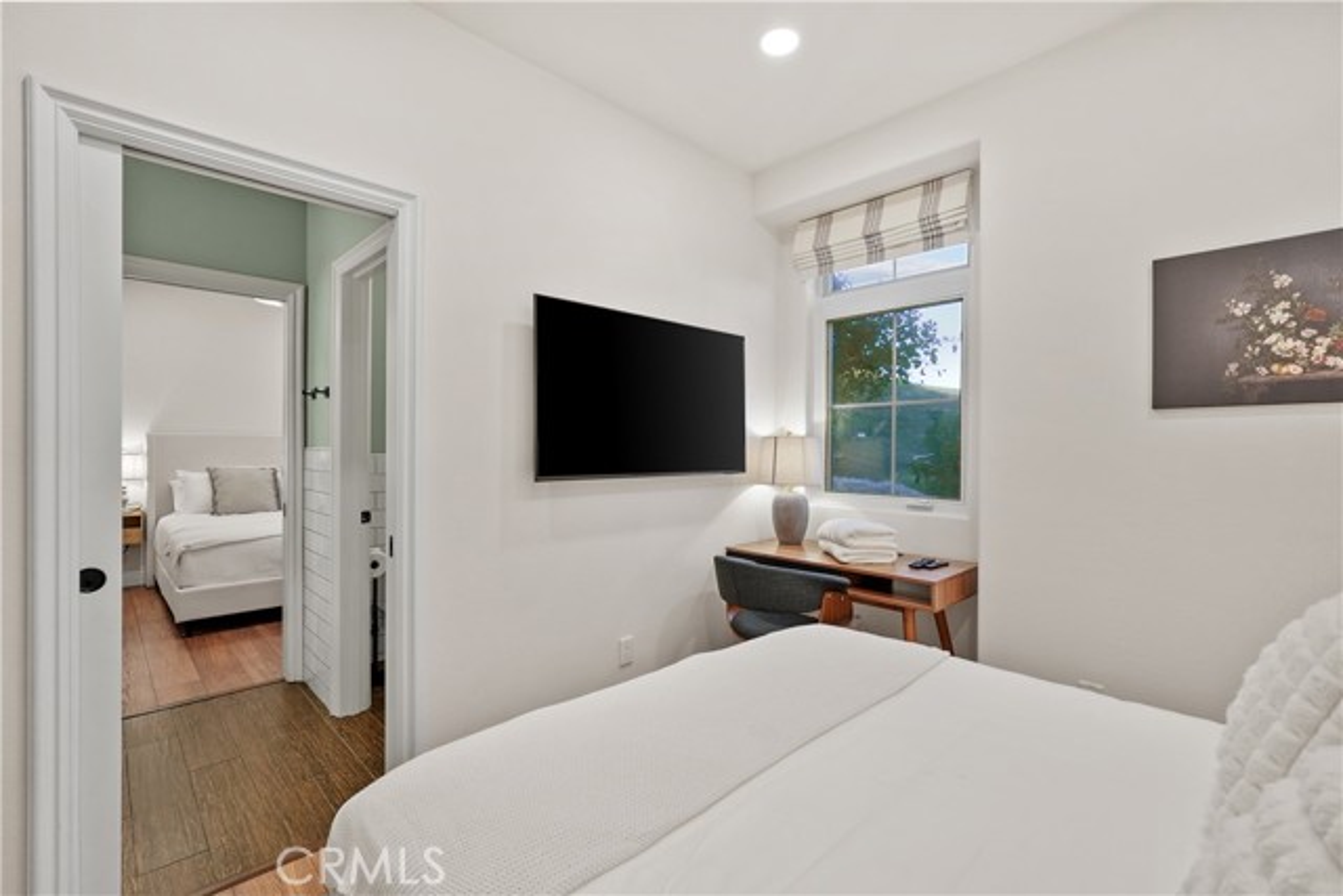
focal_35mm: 16
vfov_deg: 73.8
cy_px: 448
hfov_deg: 96.7
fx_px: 597
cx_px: 672
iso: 640
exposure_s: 1/15
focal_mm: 16
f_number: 4.5
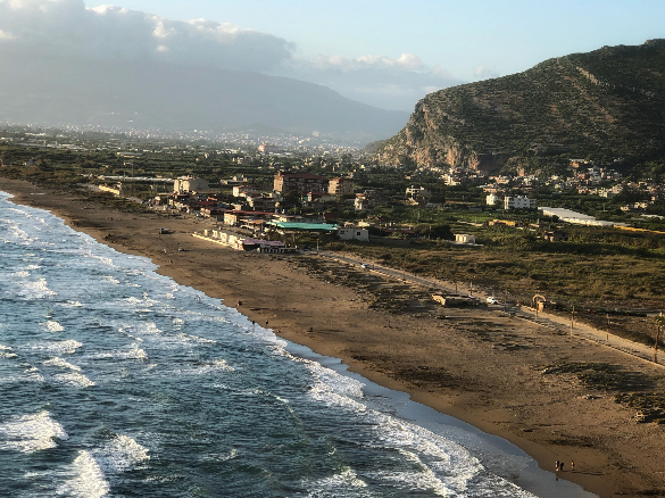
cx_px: 324
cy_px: 325
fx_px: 1498
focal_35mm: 78
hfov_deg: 25.0
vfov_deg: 18.8
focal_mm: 6.6
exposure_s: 1/273
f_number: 2.8
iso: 20
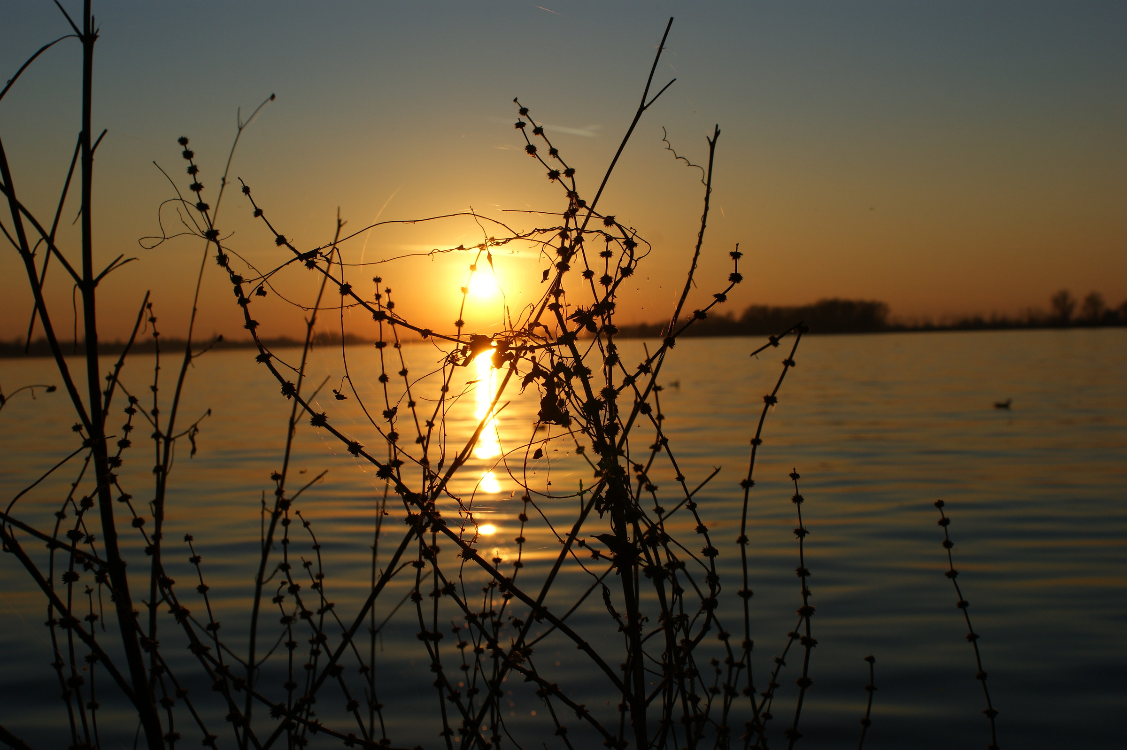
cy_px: 375
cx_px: 564
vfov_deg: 29.8
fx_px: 1408
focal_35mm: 45
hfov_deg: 43.6
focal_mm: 30
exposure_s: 1/250
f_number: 11
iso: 100
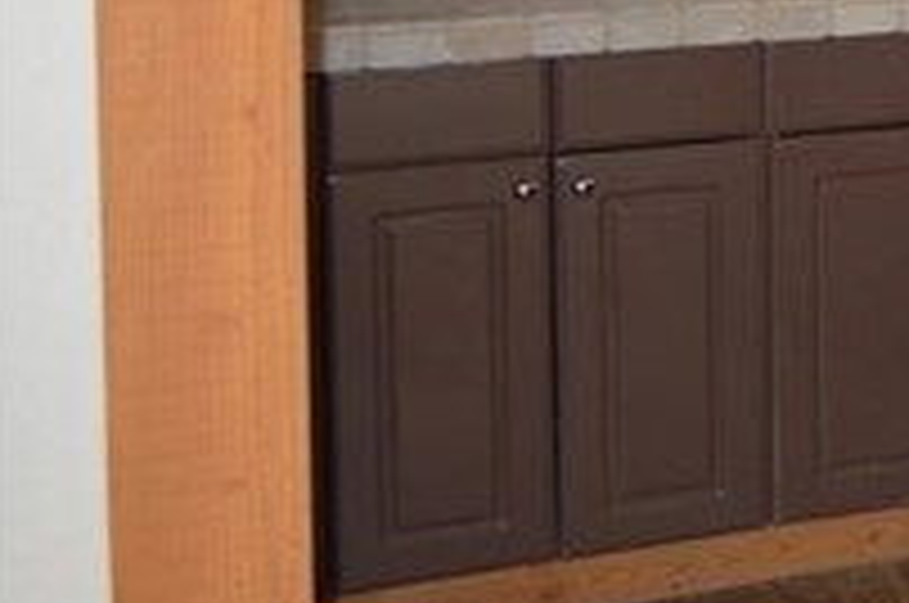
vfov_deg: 13.8
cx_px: 1422
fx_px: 2395
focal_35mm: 95
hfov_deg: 18.6
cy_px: -173
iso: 560
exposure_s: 1/60
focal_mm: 20
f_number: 3.8
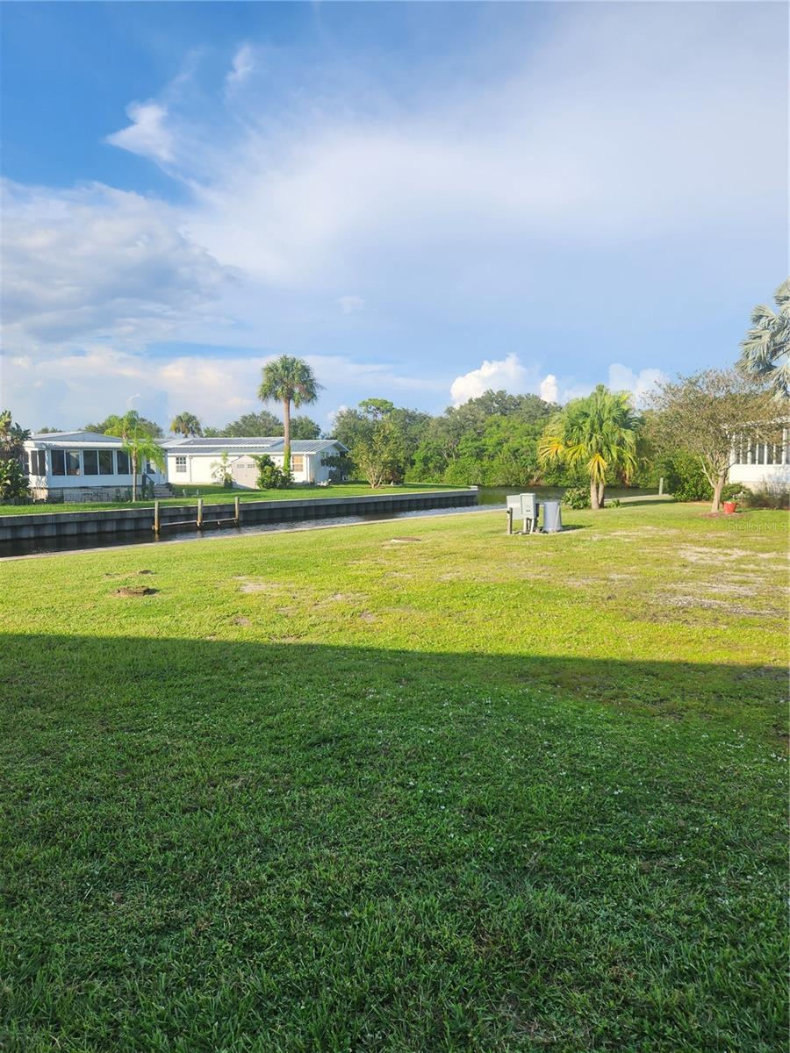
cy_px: 526
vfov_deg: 73.9
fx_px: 700
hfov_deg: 58.9
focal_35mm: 23
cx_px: 395
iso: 20
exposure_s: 1/1304
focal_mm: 5.4
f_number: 1.8
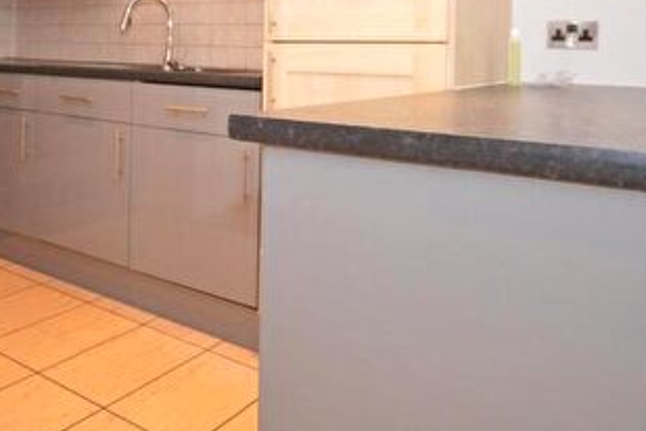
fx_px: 610
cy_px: 56
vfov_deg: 36.8
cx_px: 222
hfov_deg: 54.8
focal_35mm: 34
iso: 1400
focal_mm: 10
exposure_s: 1/60
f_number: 4
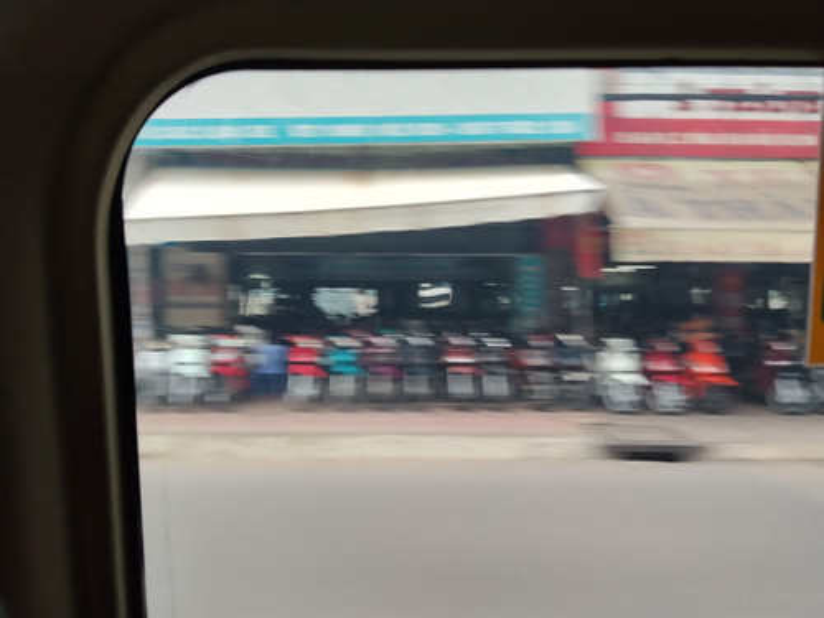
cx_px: 412
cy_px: 309
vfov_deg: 48.2
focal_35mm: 29
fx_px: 690
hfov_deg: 61.7
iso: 80
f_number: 1.8
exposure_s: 1/33.3
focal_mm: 4.22
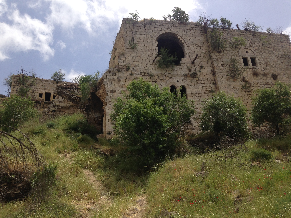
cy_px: 109
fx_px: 277
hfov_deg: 55.4
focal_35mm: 33
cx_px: 146
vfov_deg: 42.9
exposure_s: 1/2463
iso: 50
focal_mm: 4.12
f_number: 2.4
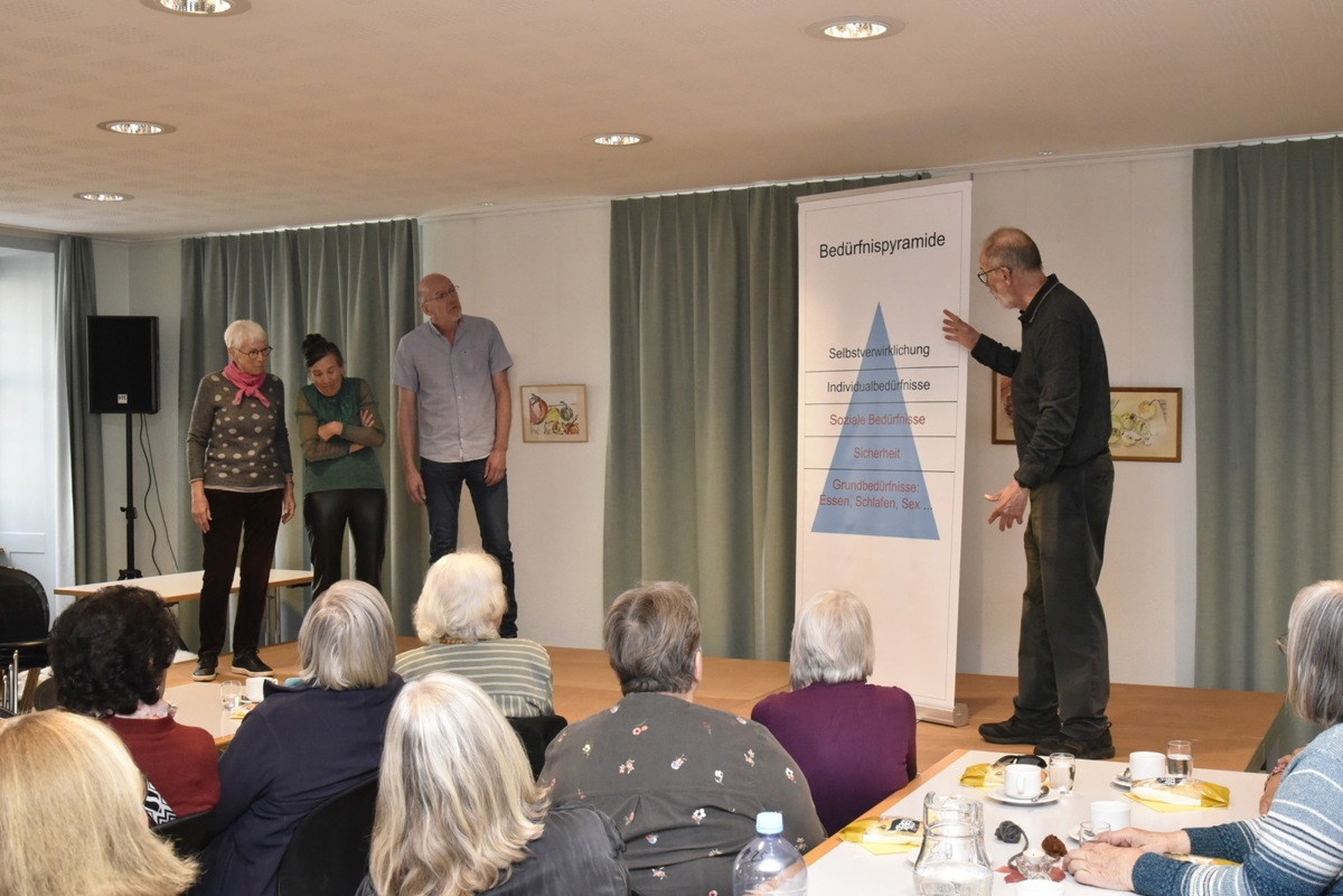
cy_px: 448
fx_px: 1418
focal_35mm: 38
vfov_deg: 35.1
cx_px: 672
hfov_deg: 50.7
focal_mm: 38
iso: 6400
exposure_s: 1/100
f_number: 11
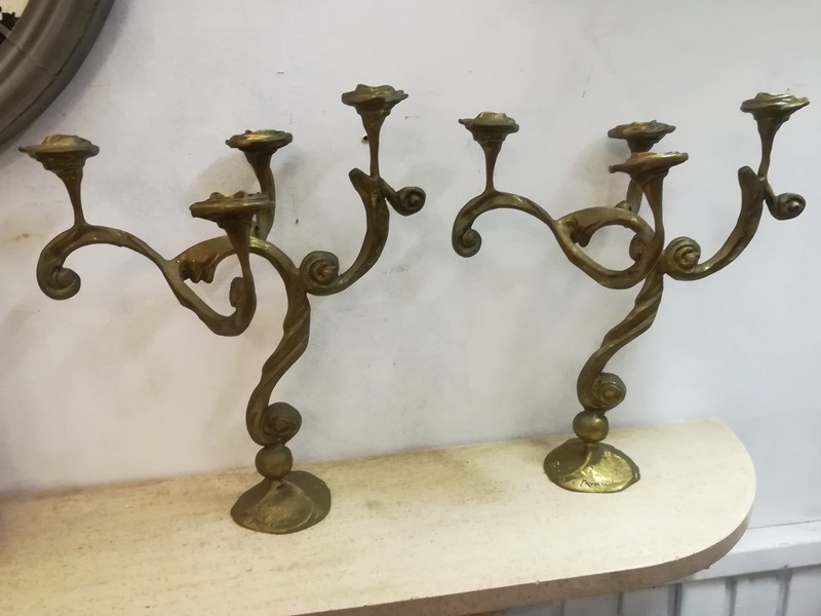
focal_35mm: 26
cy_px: 308
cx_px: 410
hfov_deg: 67.3
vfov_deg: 53.1
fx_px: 617
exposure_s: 1/25
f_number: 2.2
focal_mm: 3.83
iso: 320
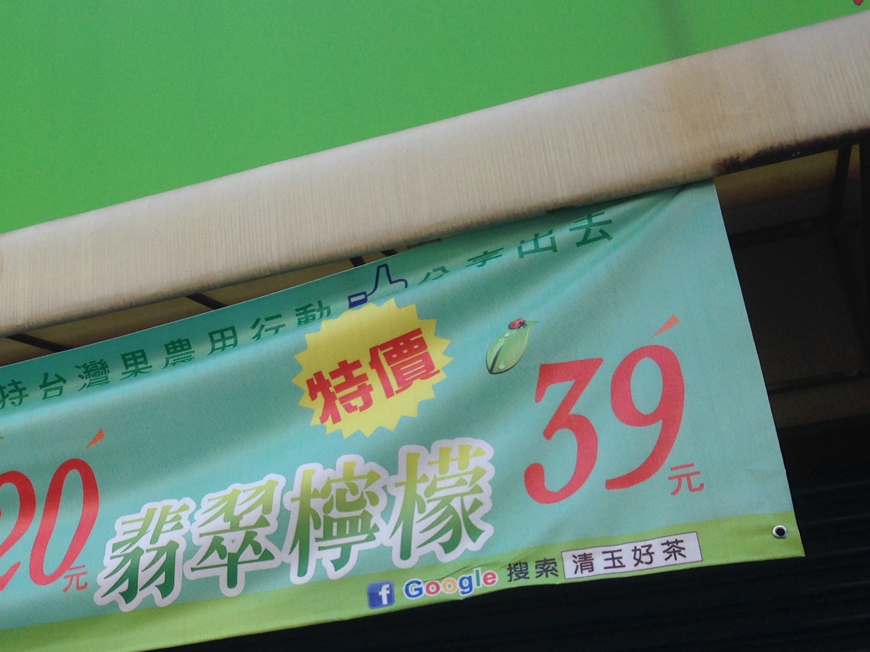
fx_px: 1583
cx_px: 87
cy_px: 265
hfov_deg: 29.5
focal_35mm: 63
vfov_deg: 23.2
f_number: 2.4
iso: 50
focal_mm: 4.12
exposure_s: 1/516
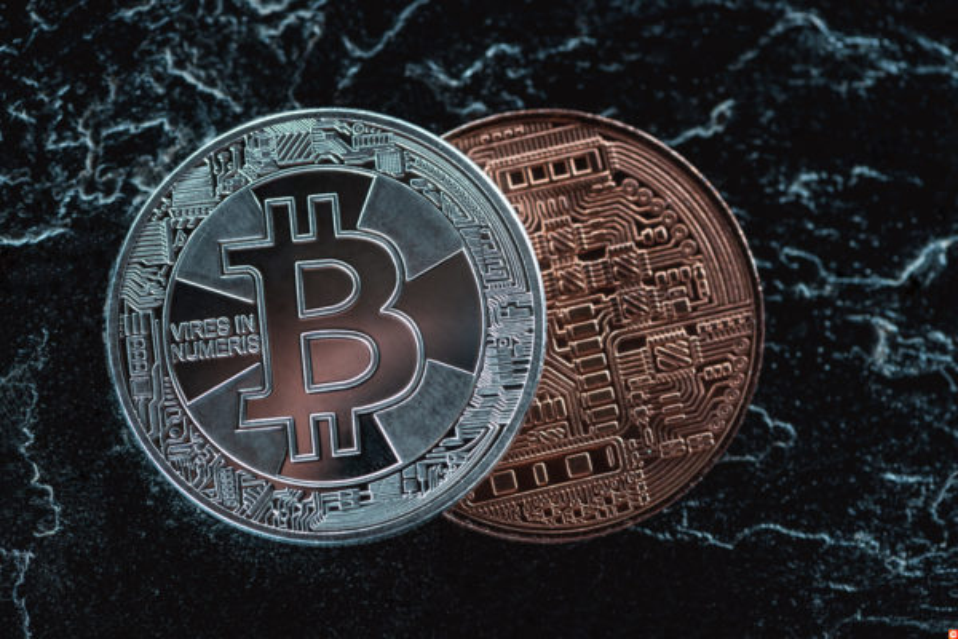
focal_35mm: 105
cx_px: 479
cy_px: 320
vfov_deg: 13.0
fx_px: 2794
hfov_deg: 19.5
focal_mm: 105
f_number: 9
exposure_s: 1/160
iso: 400
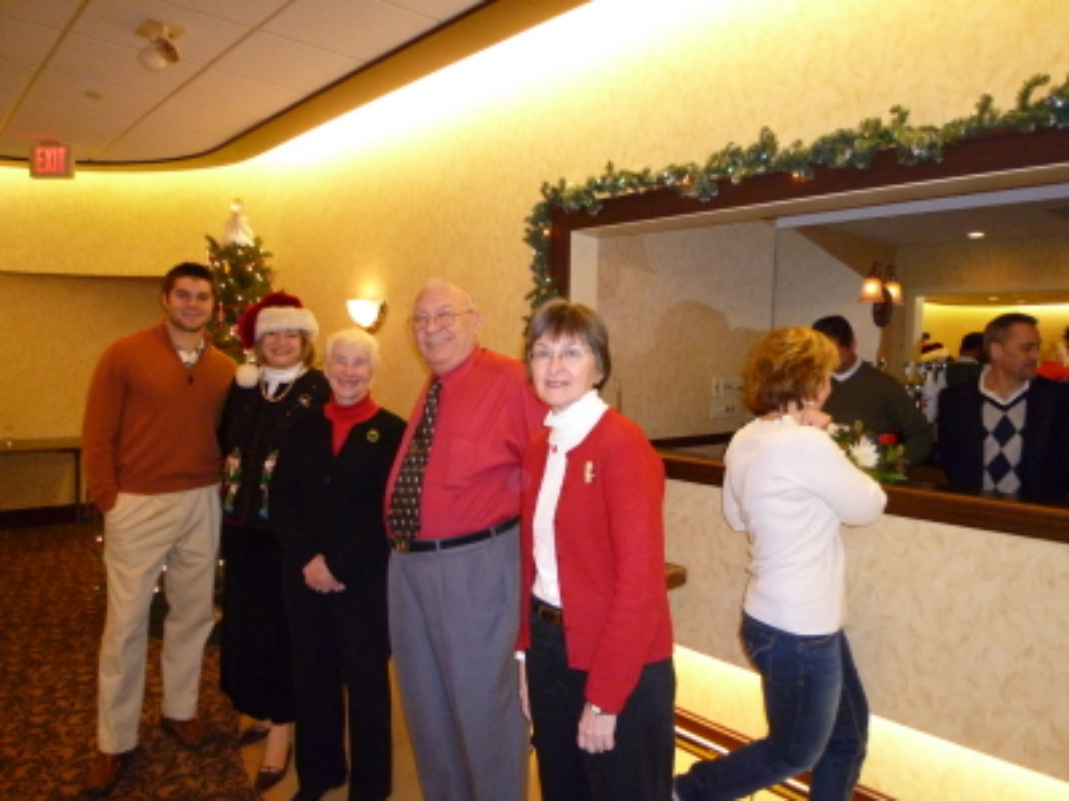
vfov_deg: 56.8
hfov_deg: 71.6
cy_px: 400
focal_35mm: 24
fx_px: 741
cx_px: 534
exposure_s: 1/60
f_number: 2.2
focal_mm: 4.3
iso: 320
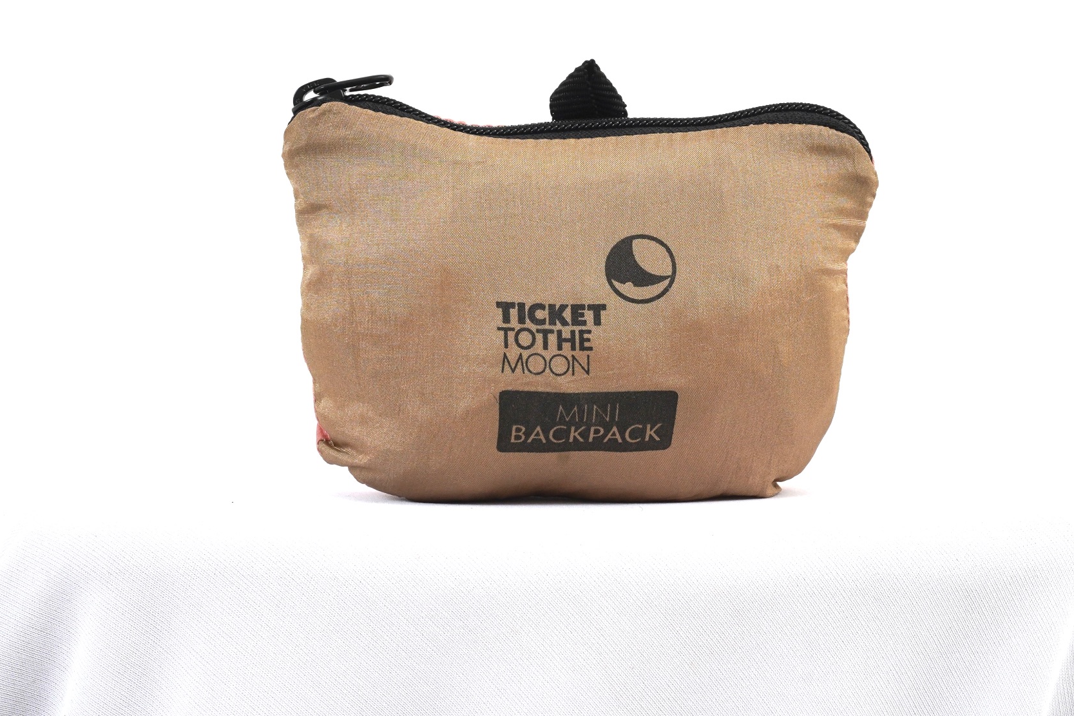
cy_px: 290
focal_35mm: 66
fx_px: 1969
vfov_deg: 20.6
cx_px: 611
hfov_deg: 30.5
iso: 200
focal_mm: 55
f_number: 11
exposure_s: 1/100
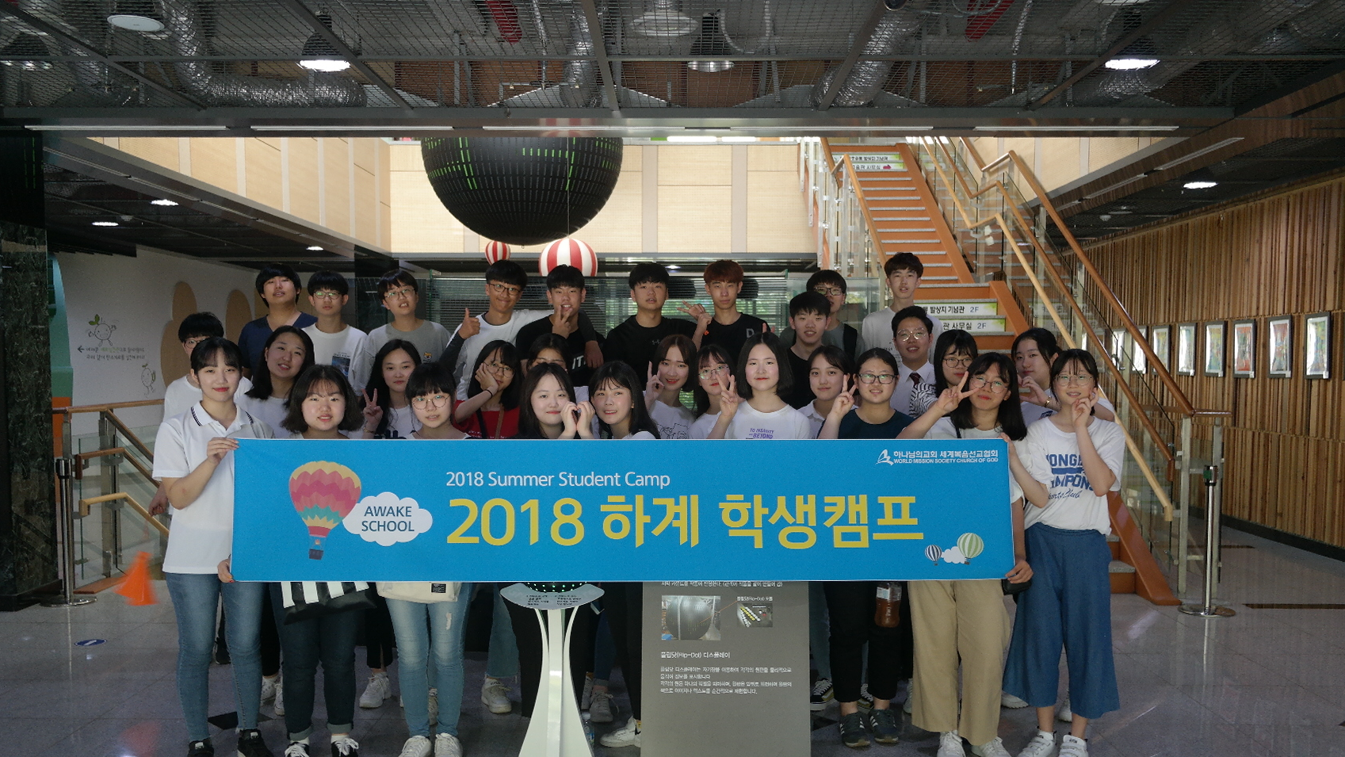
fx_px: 1141
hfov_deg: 61.0
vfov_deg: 36.6
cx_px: 681
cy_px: 447
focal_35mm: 32
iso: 400
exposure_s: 1/40
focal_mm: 20
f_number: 3.5
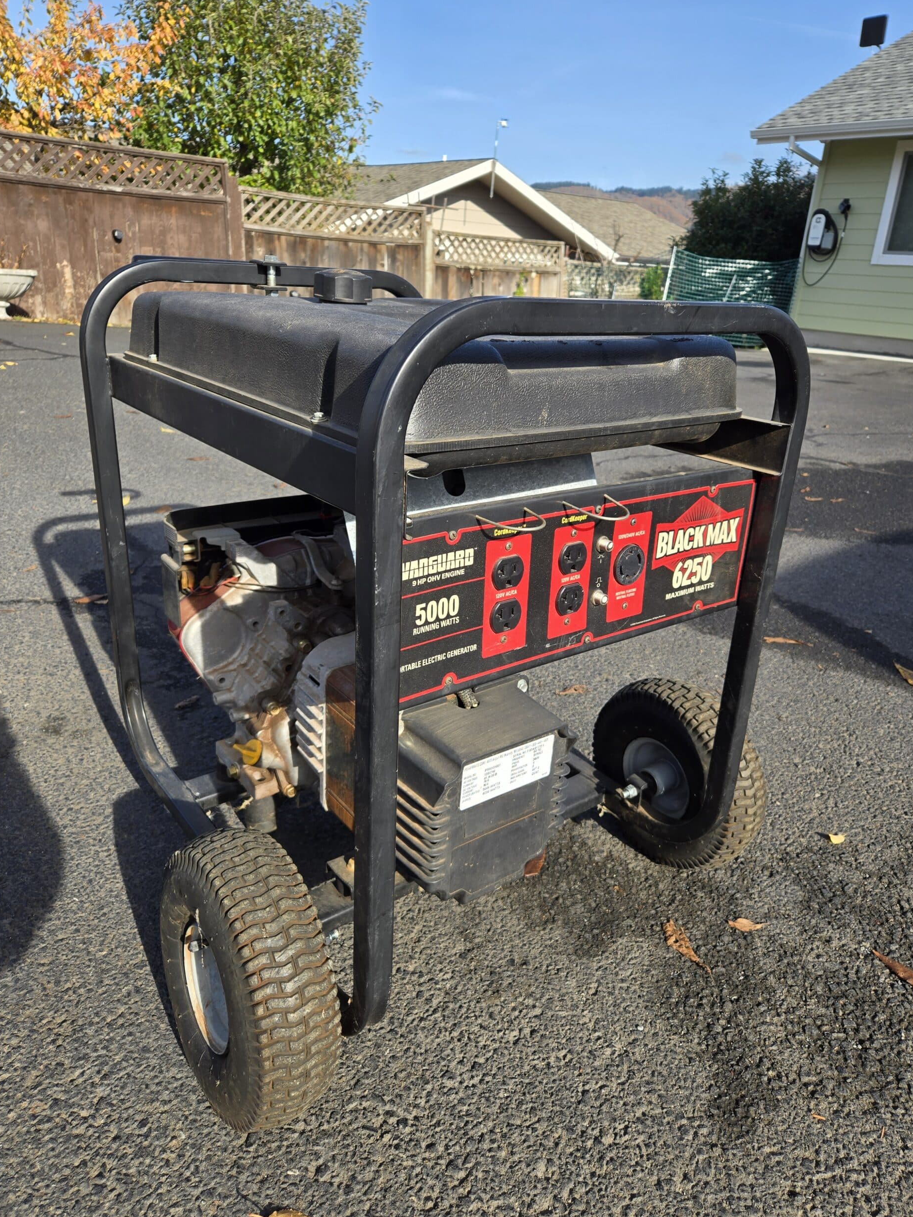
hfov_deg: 56.8
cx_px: 471
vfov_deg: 71.6
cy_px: 599
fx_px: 844
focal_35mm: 24
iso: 25
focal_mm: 5.4
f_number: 1.8
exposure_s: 1/994
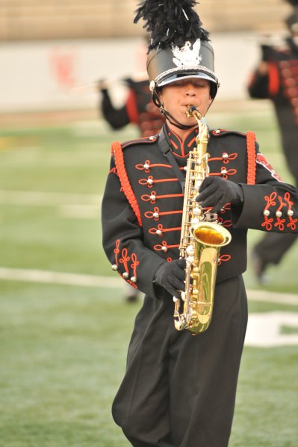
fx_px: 3731
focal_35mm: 300
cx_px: 149
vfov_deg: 6.9
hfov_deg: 4.6
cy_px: 224
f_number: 2.8
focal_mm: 200
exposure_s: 1/200
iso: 200
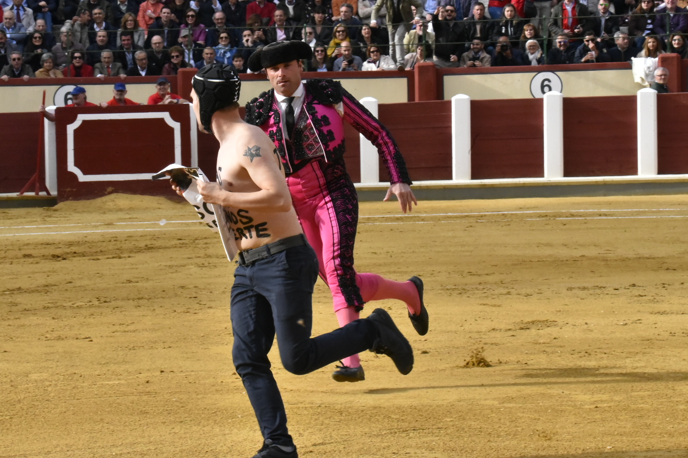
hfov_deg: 11.0
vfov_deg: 7.3
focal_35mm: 187
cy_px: 188
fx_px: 3573
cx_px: 281
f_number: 32
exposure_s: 1/640
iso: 5600
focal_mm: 150
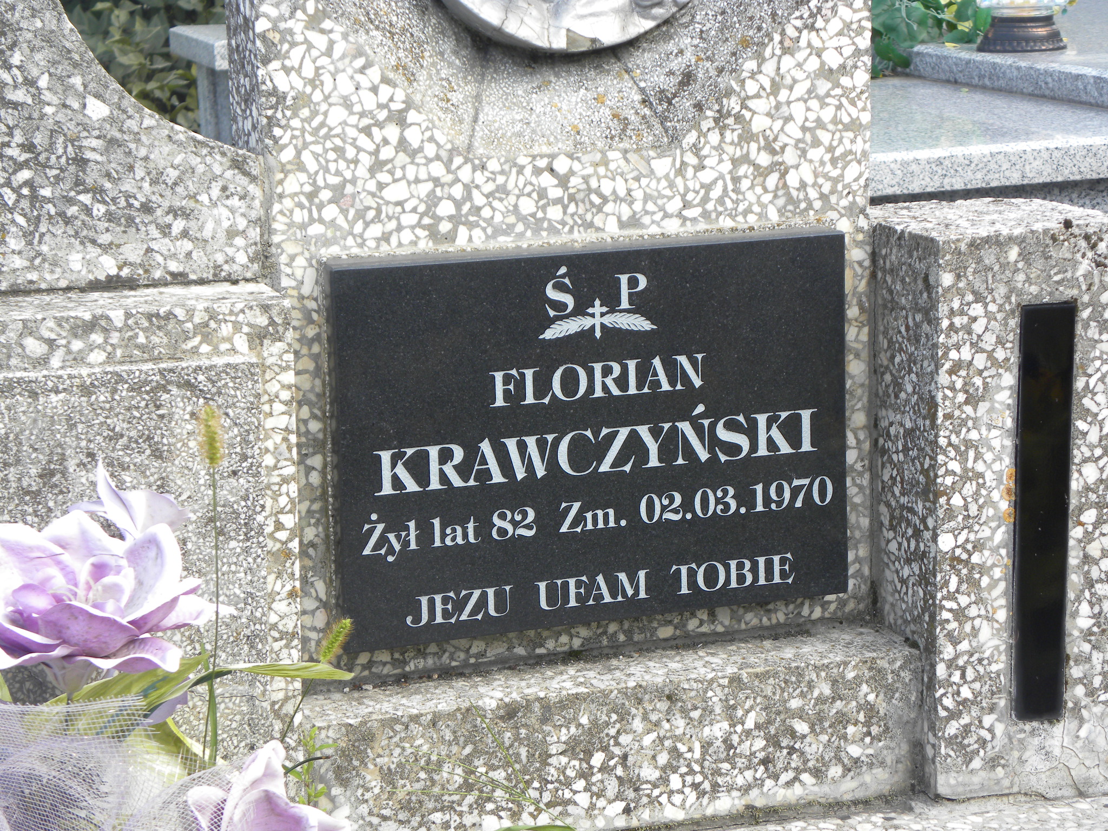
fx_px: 2721
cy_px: 416
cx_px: 554
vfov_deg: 17.4
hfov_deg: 23.0
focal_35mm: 85
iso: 64
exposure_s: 1/102
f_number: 4
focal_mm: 15.1
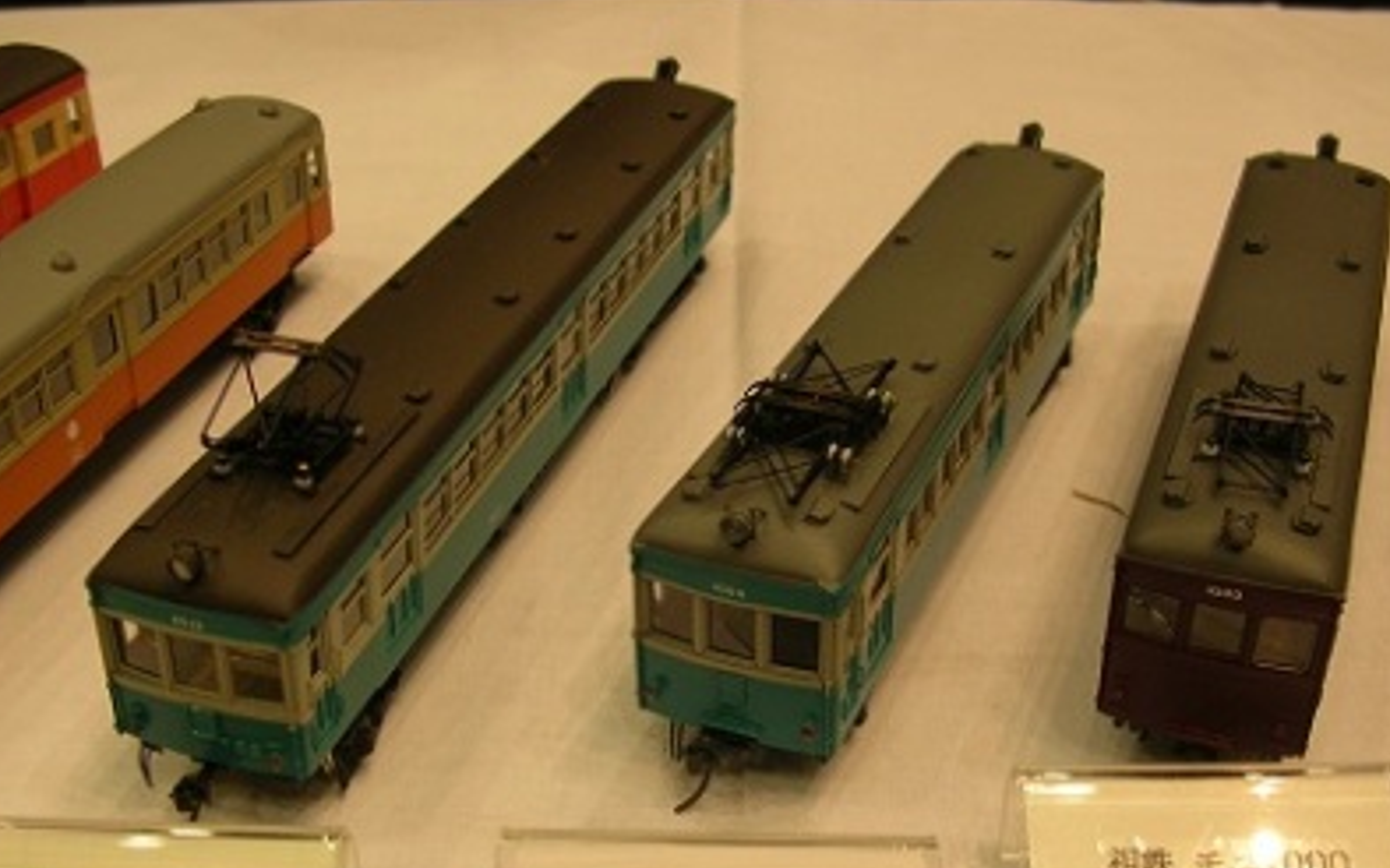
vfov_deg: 27.3
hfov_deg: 42.7
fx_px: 1780
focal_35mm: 47
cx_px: 713
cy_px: 565
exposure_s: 1/42.6
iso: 50
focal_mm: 5.8
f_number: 2.8
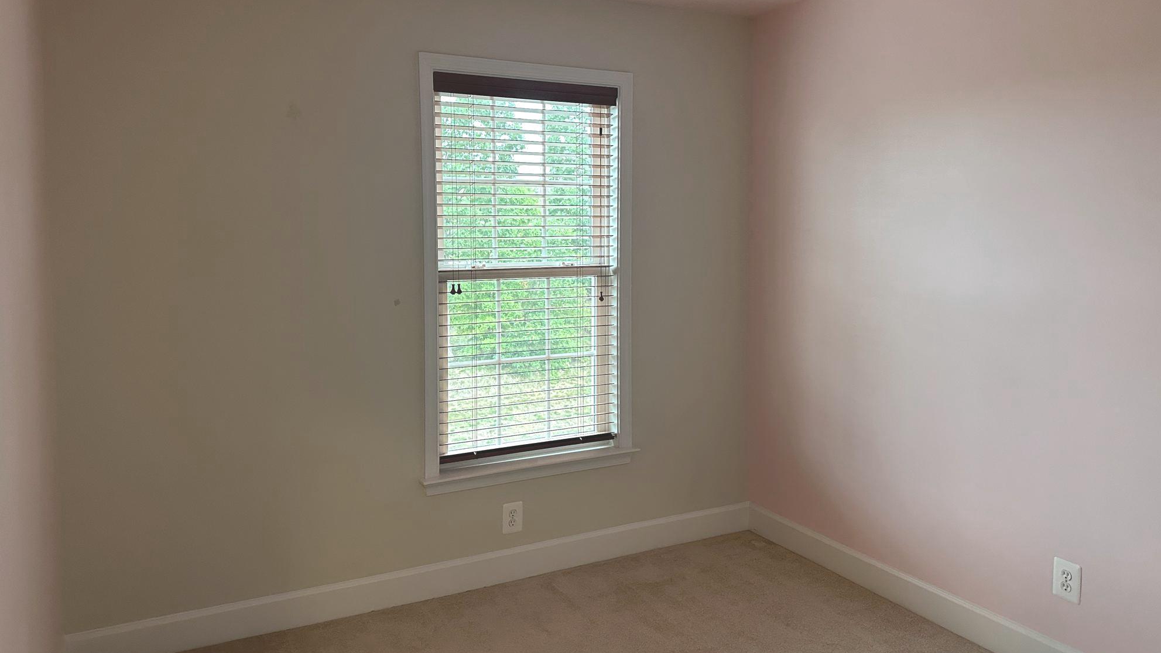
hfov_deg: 69.9
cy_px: 267
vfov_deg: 42.7
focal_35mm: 27
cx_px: 581
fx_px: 831
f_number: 1.78
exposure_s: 1/60
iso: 500
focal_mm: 6.86
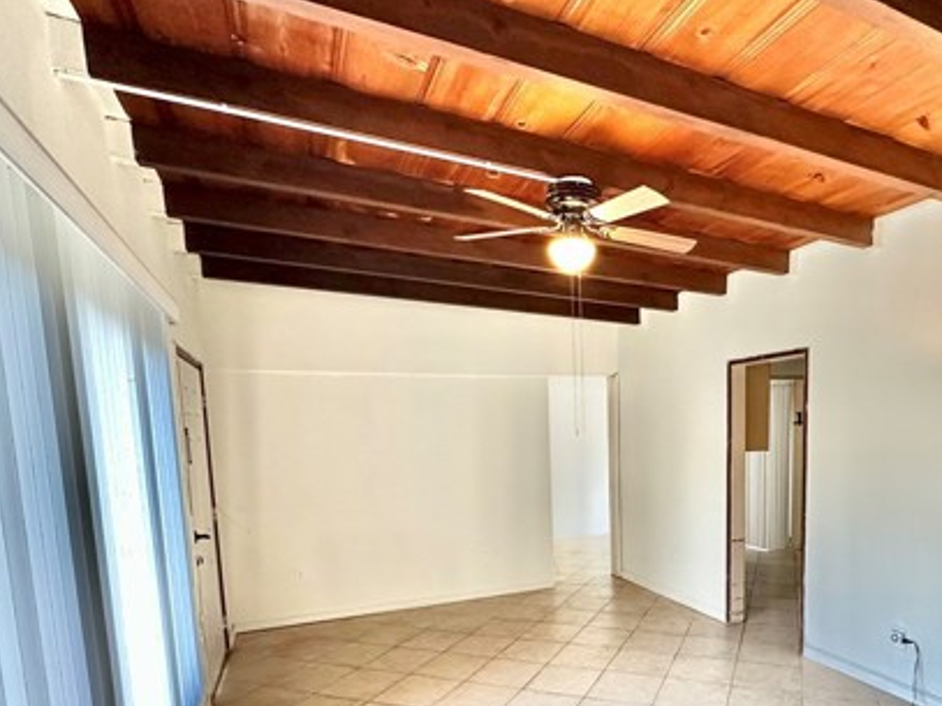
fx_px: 599
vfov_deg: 58.9
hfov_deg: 75.2
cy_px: 498
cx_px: 581
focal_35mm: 22
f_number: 2.2
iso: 250
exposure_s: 1/120
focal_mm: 2.22
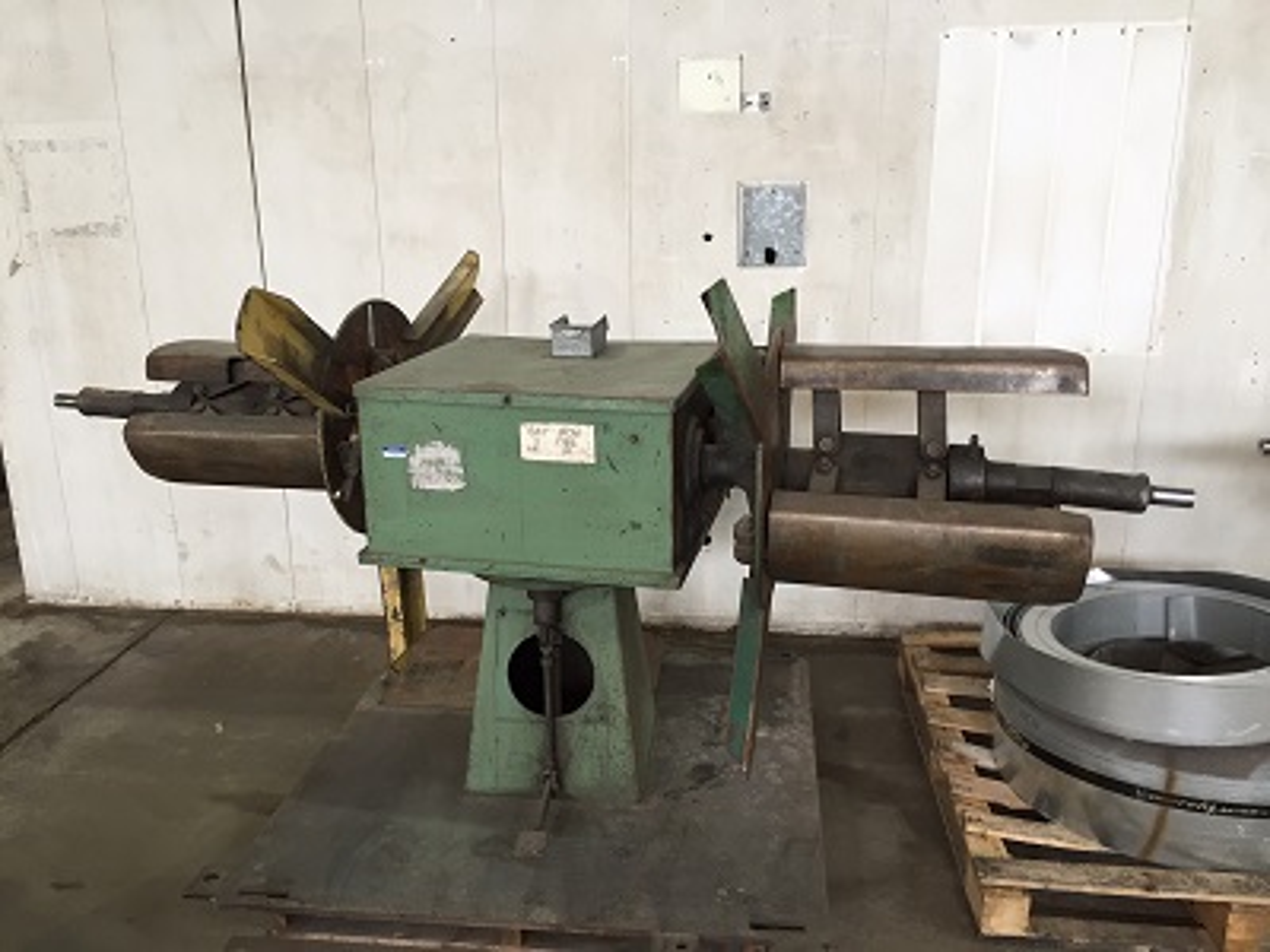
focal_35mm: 29
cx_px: 635
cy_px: 476
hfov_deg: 61.7
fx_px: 1064
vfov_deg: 48.2
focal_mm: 4.15
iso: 64
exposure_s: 1/30
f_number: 2.2
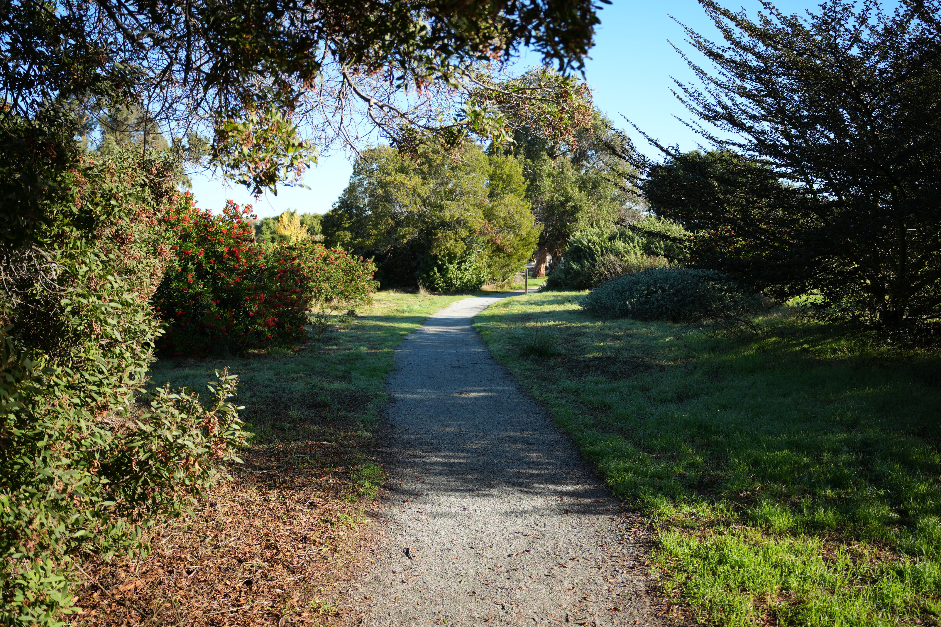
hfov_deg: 65.5
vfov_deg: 46.4
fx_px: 732
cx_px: 470
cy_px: 314
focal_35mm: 28
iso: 200
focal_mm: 28
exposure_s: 1/500
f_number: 4
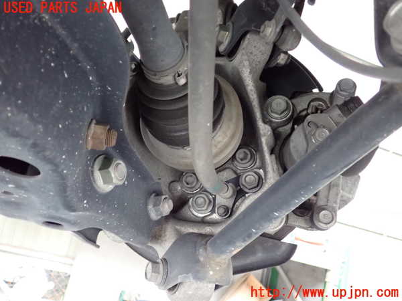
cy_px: 150
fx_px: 348
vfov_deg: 46.8
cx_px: 201
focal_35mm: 30
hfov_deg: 60.0
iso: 1250
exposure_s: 1/125
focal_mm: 5.4
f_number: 2.3
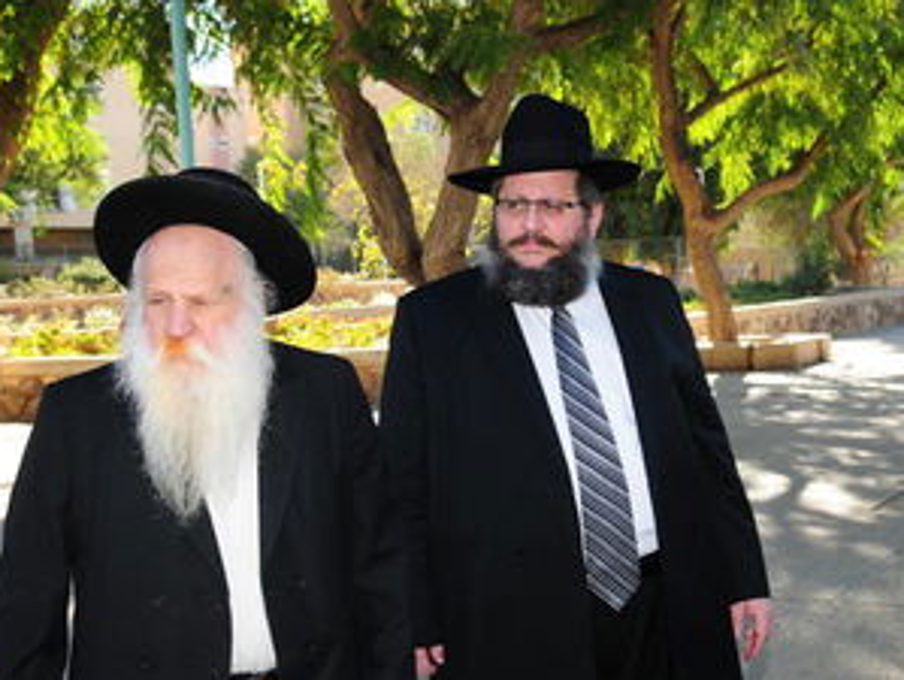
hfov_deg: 38.1
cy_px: 391
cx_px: 426
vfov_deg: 29.1
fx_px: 1307
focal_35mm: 50
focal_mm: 26
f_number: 4.5
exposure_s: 1/200
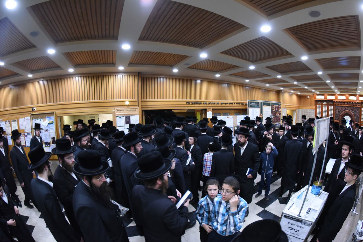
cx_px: 182
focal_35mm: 15
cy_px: 121
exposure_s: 1/100
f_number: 4.5
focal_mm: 15
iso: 3200
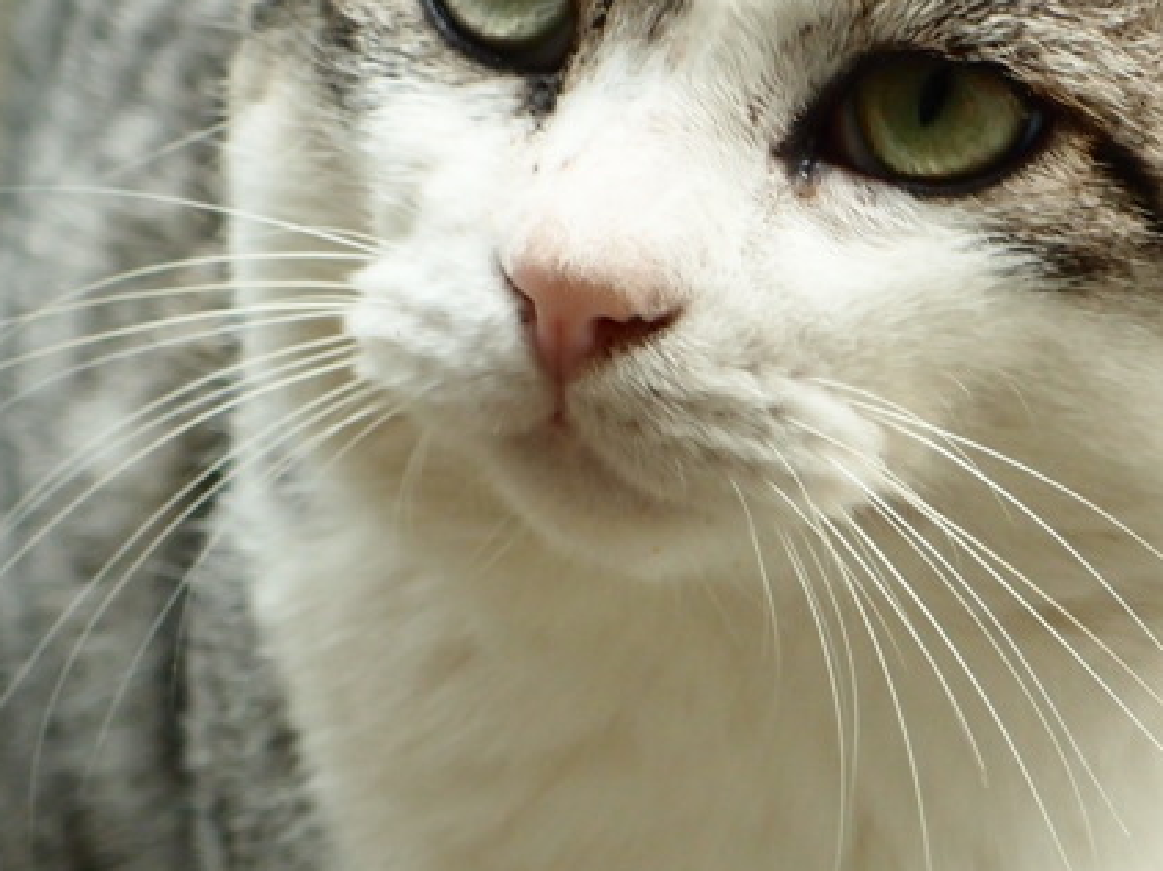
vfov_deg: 5.5
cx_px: 819
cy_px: 546
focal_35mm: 272
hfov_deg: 7.3
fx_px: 9133
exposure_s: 1/100
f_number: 2.5
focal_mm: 24
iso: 200
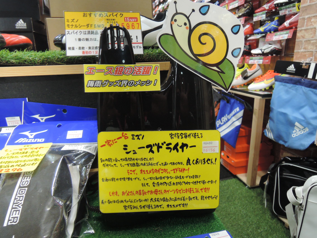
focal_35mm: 24
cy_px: 119
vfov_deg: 56.8
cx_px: 158
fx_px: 220
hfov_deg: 71.6
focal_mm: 5.1
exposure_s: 1/8
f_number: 2.8
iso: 720
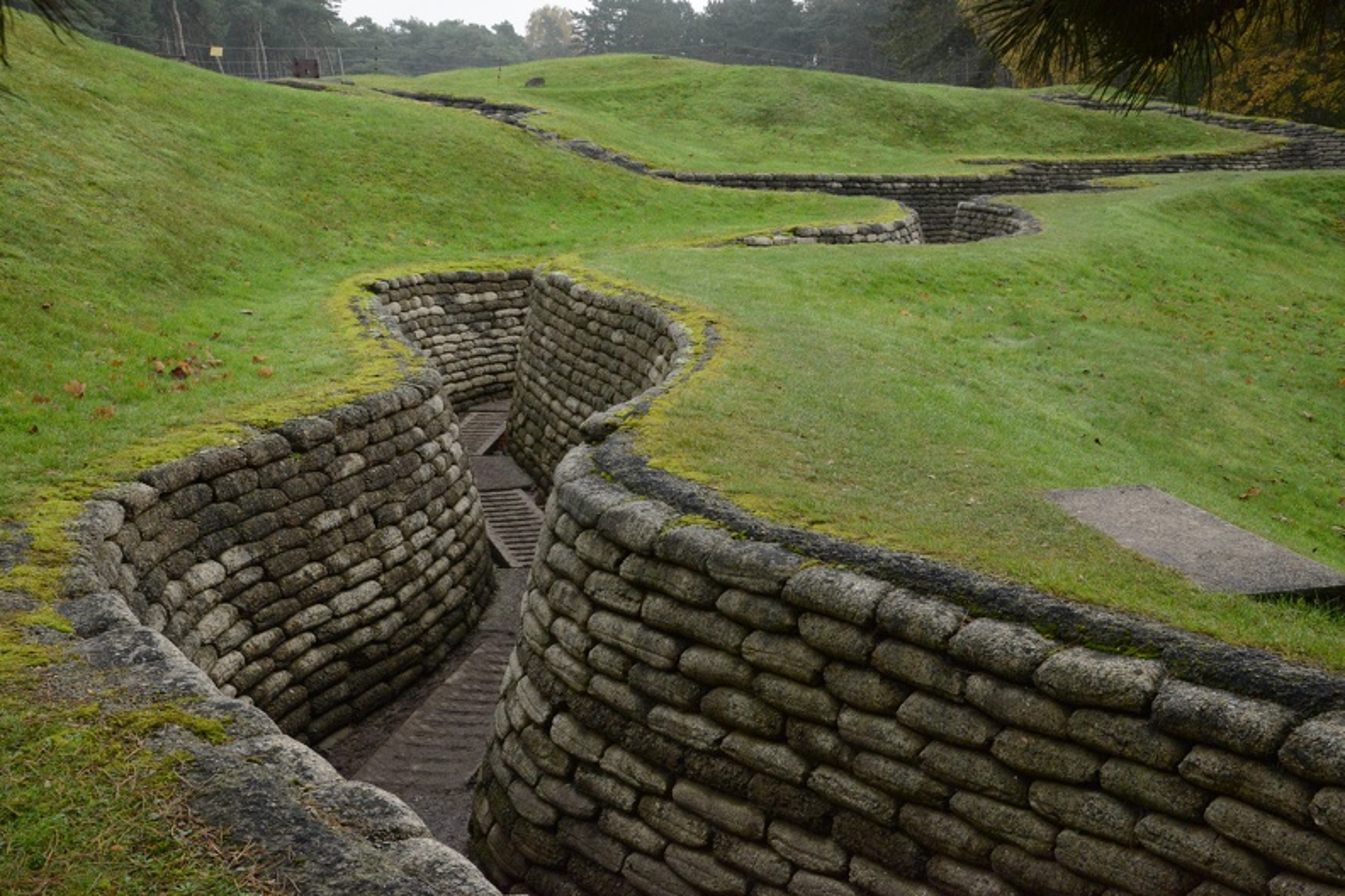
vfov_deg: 33.4
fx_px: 1494
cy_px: 448
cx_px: 672
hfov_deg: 48.5
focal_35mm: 40
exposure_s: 1/800
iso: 5000
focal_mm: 40
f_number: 14
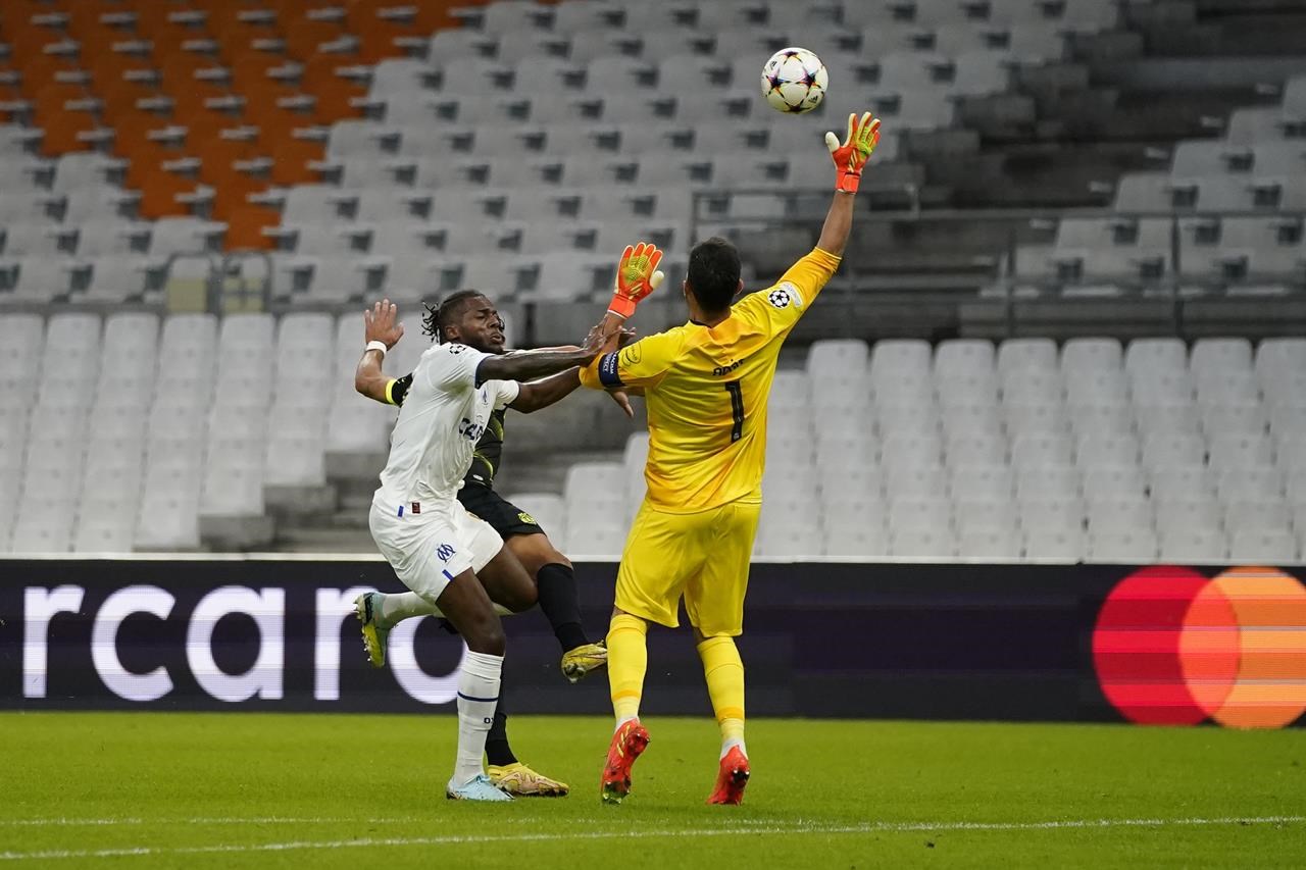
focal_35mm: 200
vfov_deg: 6.9
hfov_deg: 10.3
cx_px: 653
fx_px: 7254
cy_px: 435
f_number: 2.8
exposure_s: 1/3200
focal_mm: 200
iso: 3200
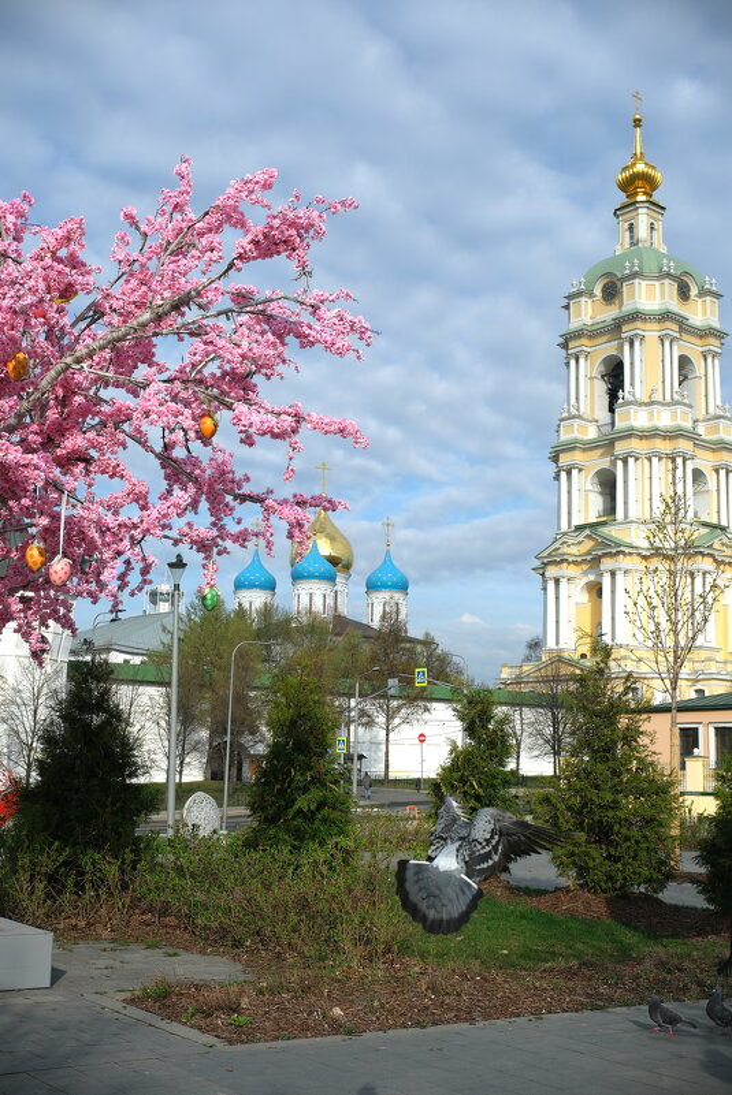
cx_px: 366
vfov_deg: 47.4
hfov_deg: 32.7
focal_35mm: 41
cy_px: 548
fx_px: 1249
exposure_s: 1/900
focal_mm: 27
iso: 160
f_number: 6.4
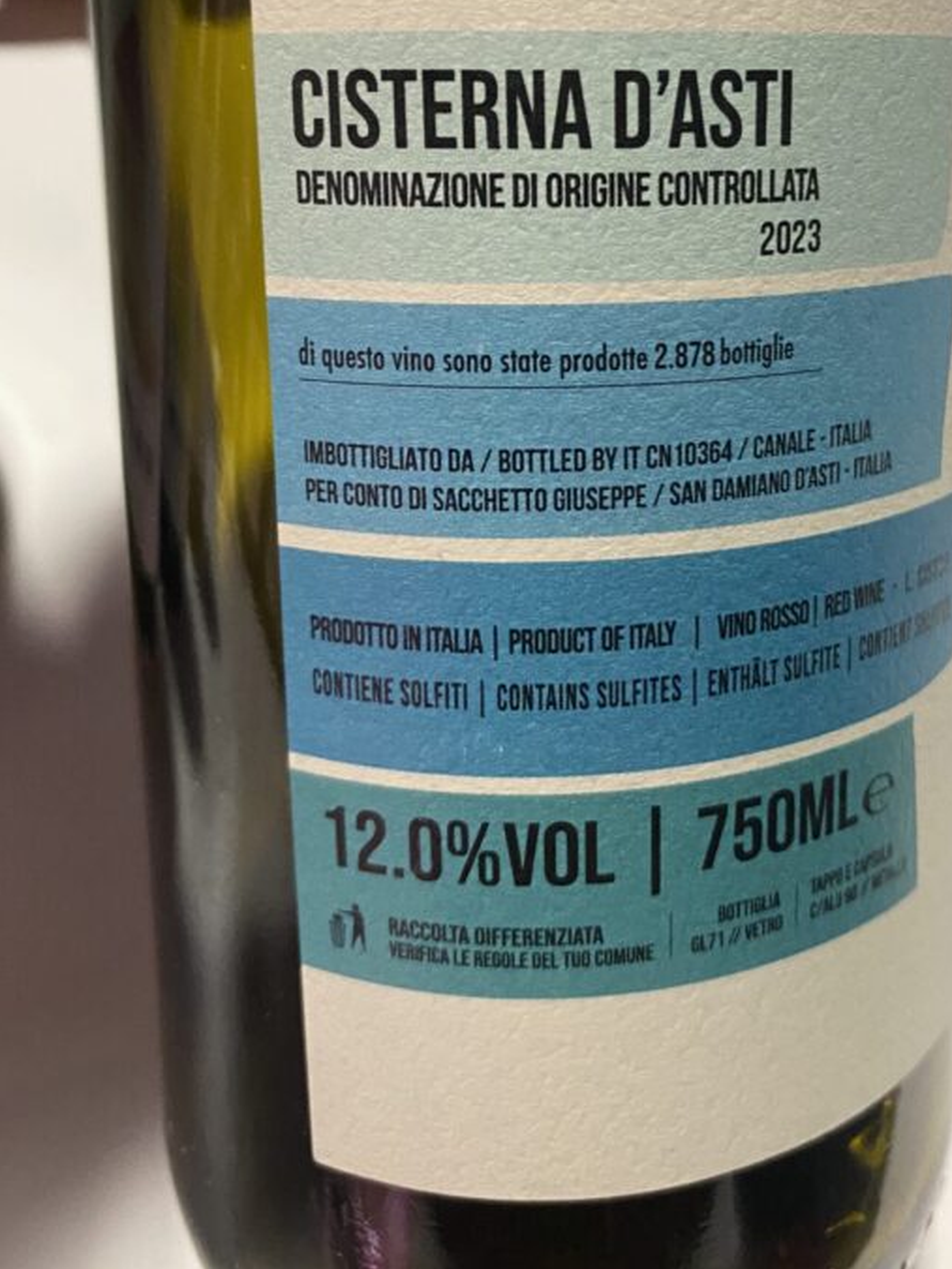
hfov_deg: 38.3
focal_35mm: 37
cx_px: 612
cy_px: 407
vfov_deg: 49.1
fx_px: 1357
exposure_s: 1/60
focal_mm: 4.25
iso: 320
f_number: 1.8
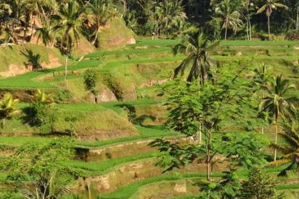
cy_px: 49
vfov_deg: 11.3
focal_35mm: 121
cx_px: 154
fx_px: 1005
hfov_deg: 16.9
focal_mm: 70
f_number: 5
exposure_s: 1/400
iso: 100
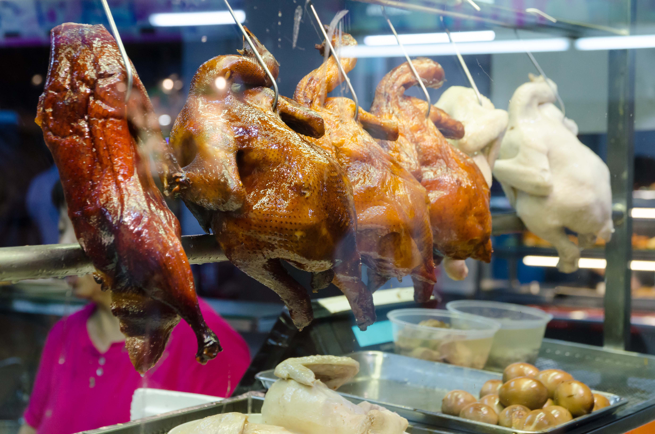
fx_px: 1580
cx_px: 328
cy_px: 217
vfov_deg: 15.6
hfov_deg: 23.4
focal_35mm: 87
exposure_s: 1/200
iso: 800
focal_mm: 58
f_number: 5
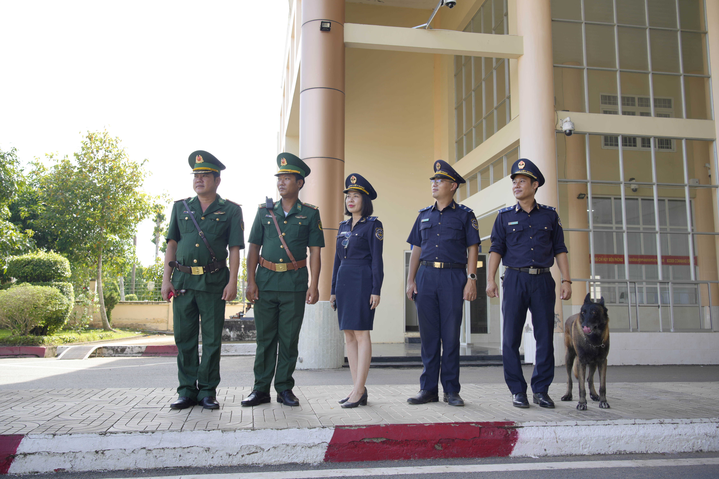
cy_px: 240
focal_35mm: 31
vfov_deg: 42.3
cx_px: 360
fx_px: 619
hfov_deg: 60.3
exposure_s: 1/100
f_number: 5.6
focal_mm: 31
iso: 100
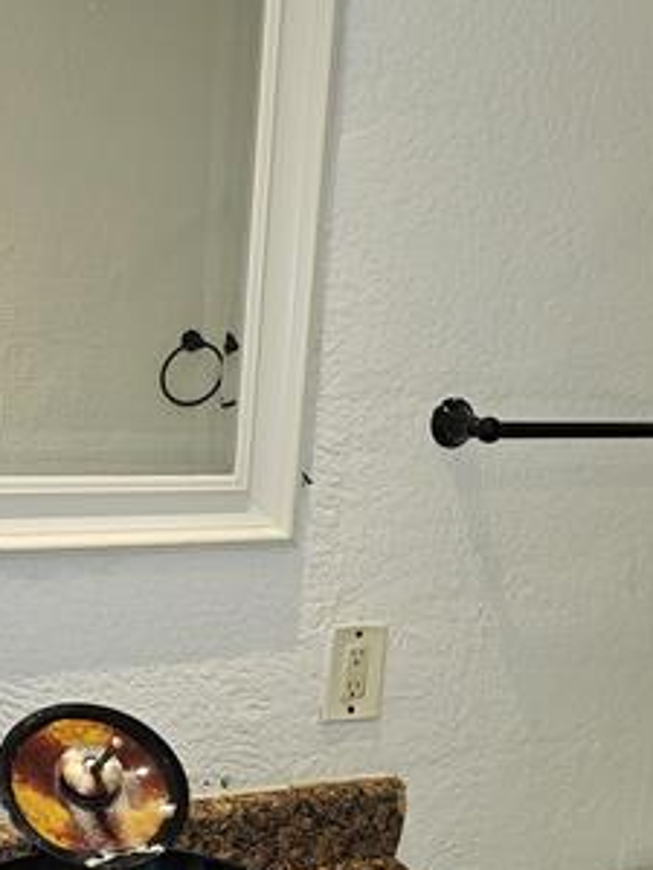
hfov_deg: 31.3
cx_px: 226
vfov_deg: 40.8
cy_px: 568
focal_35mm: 46
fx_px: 1157
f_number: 1.7
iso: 80
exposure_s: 1/60
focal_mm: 6.3
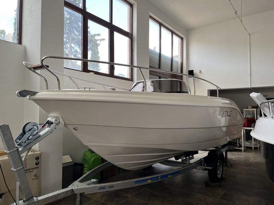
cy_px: 102
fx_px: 206
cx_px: 137
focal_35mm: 26
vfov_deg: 53.1
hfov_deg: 67.3
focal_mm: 5.7
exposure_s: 1/231
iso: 40
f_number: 1.5
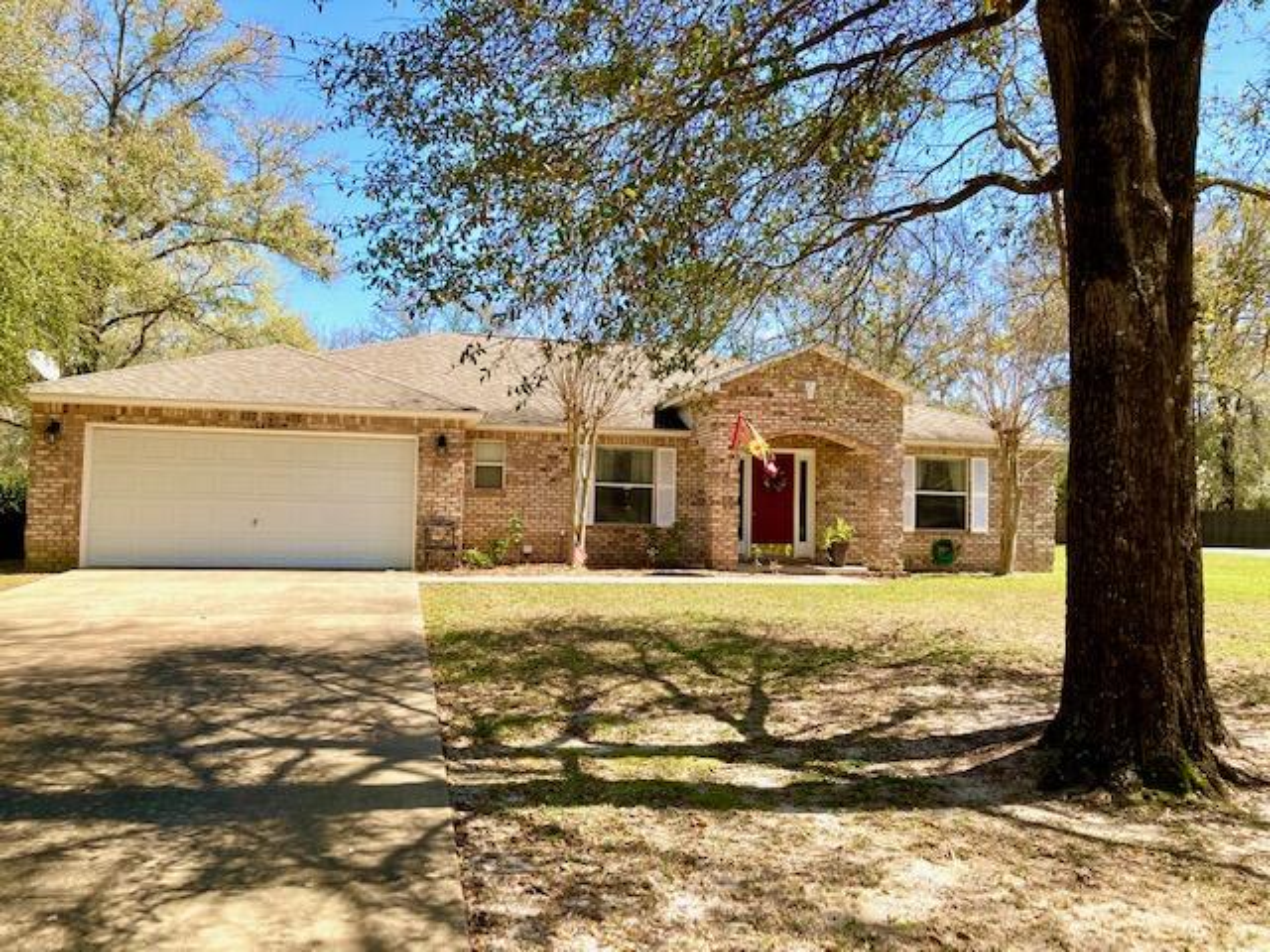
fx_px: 1027
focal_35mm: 28
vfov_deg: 49.7
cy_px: 476
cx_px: 635
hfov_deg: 63.4
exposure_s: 1/923
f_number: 1.8
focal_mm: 3.99
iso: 20
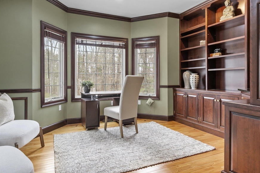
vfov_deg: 59.3
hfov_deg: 80.9
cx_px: 115
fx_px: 152
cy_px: 77
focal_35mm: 21
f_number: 7.1
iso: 400
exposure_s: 1/2
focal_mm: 12
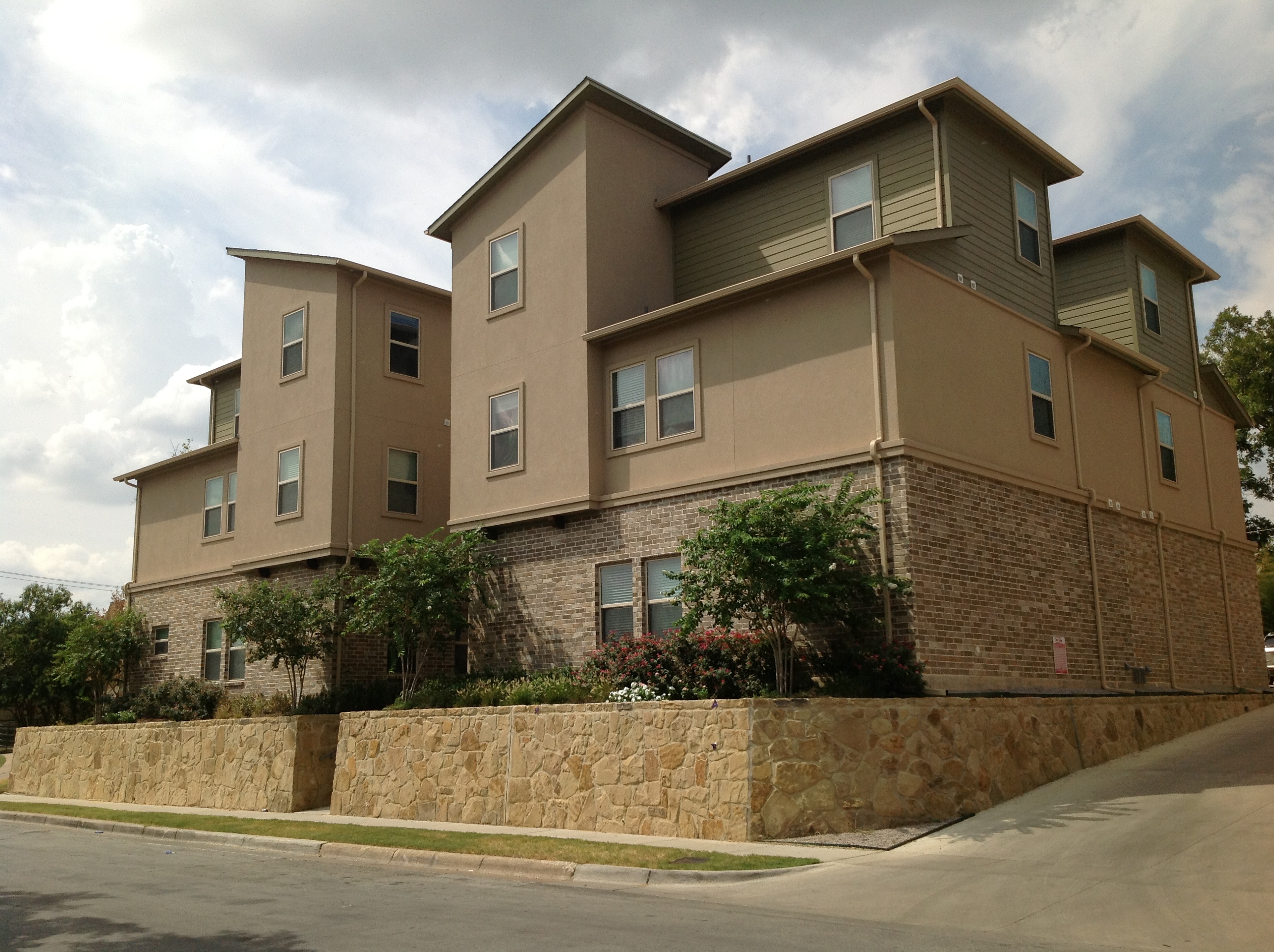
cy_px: 476
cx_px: 637
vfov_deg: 40.6
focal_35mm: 35
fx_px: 1286
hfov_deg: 52.7
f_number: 2.4
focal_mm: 4.28
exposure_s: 1/2519
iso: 50
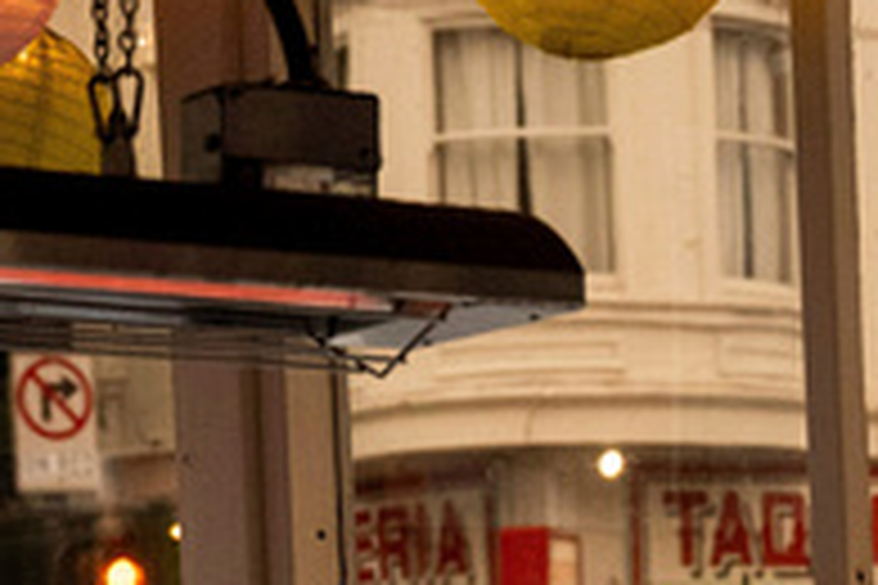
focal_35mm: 231
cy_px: 1154
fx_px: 5633
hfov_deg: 8.8
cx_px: 959
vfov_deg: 5.8
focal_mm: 44
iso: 3200
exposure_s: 1/250
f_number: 4.8
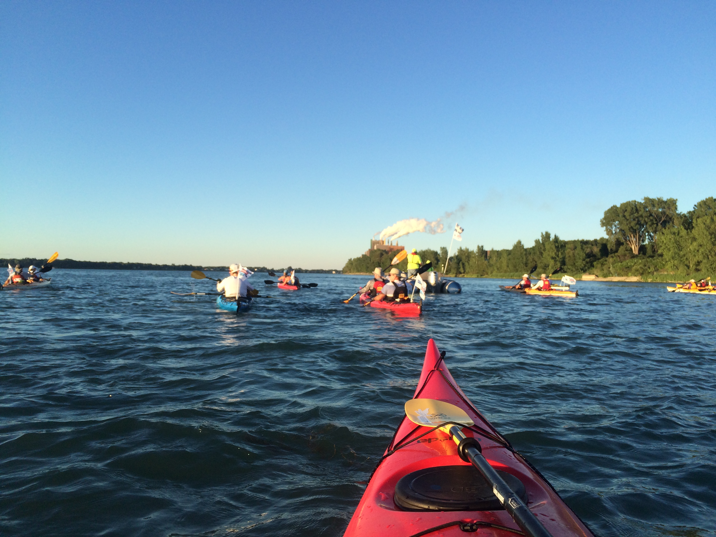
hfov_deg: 61.7
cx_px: 358
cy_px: 268
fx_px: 600
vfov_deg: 48.2
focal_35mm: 29
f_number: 2.2
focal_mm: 4.15
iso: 32
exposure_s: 1/873
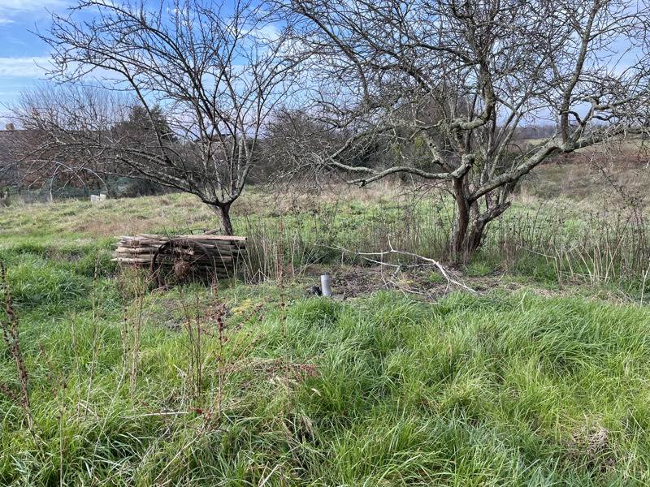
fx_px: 488
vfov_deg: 53.1
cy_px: 244
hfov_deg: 67.3
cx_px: 325
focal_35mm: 26
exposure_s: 1/696
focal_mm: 5.1
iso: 50
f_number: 1.6
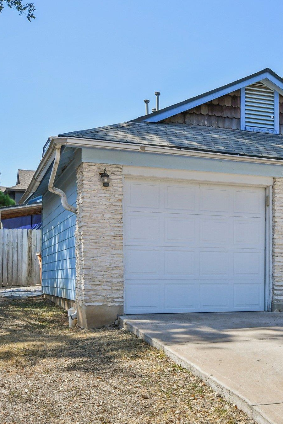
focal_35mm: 50
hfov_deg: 25.6
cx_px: 284
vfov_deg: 39.6
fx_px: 590
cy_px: 211
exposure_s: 1/800
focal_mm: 22
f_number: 8
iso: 400
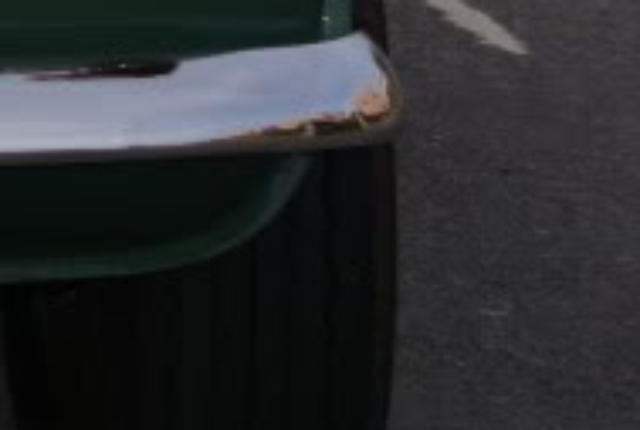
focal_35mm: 406
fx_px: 7235
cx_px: -1038
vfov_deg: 3.4
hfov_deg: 4.9
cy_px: -560
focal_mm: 50
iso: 100
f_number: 6.3
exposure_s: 1/160
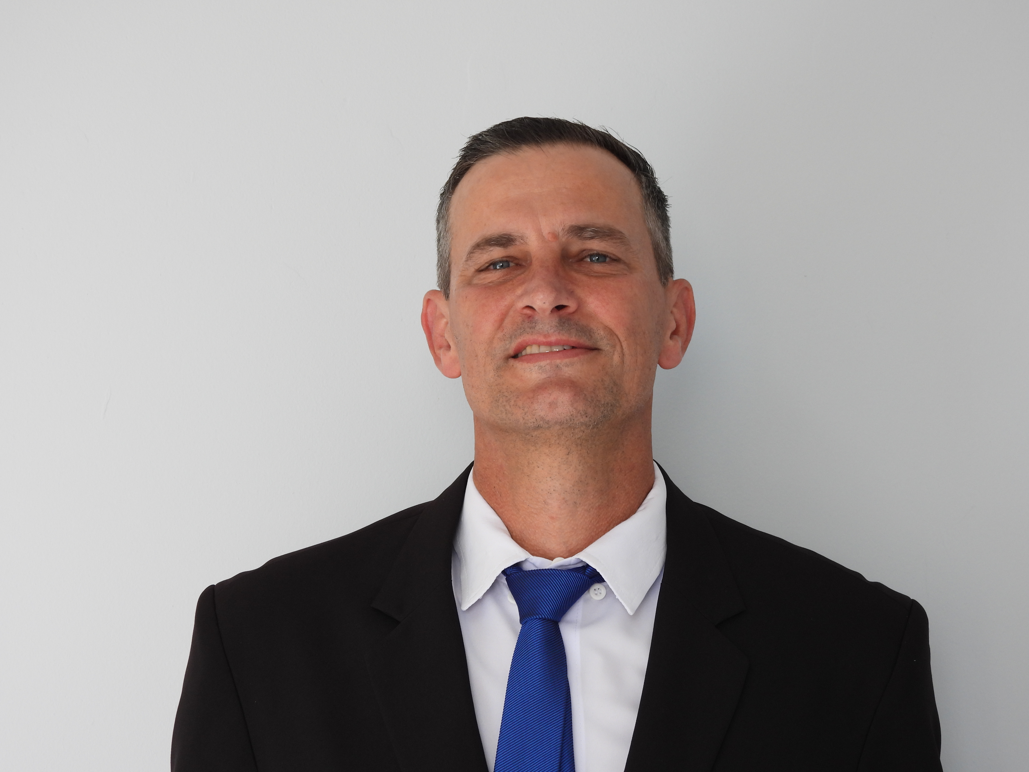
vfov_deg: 11.0
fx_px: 4013
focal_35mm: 135
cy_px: 386
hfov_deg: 14.6
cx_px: 514
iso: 125
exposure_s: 1/60
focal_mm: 24.1
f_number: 4
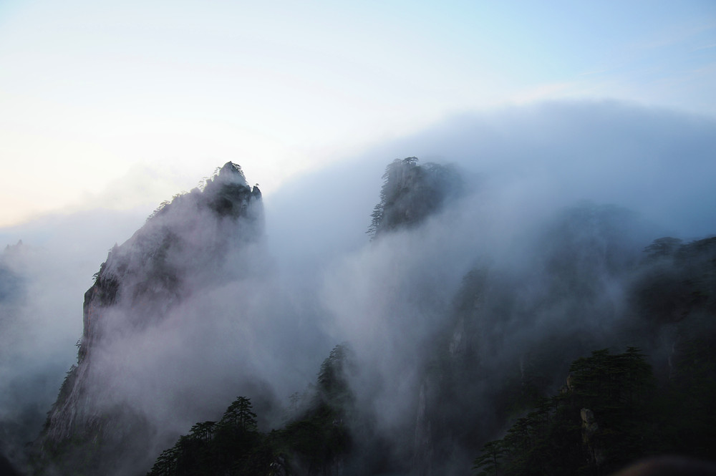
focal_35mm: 42
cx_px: 358
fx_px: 835
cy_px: 238
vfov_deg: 31.8
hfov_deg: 46.4
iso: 400
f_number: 4.2
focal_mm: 42
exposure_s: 1/100
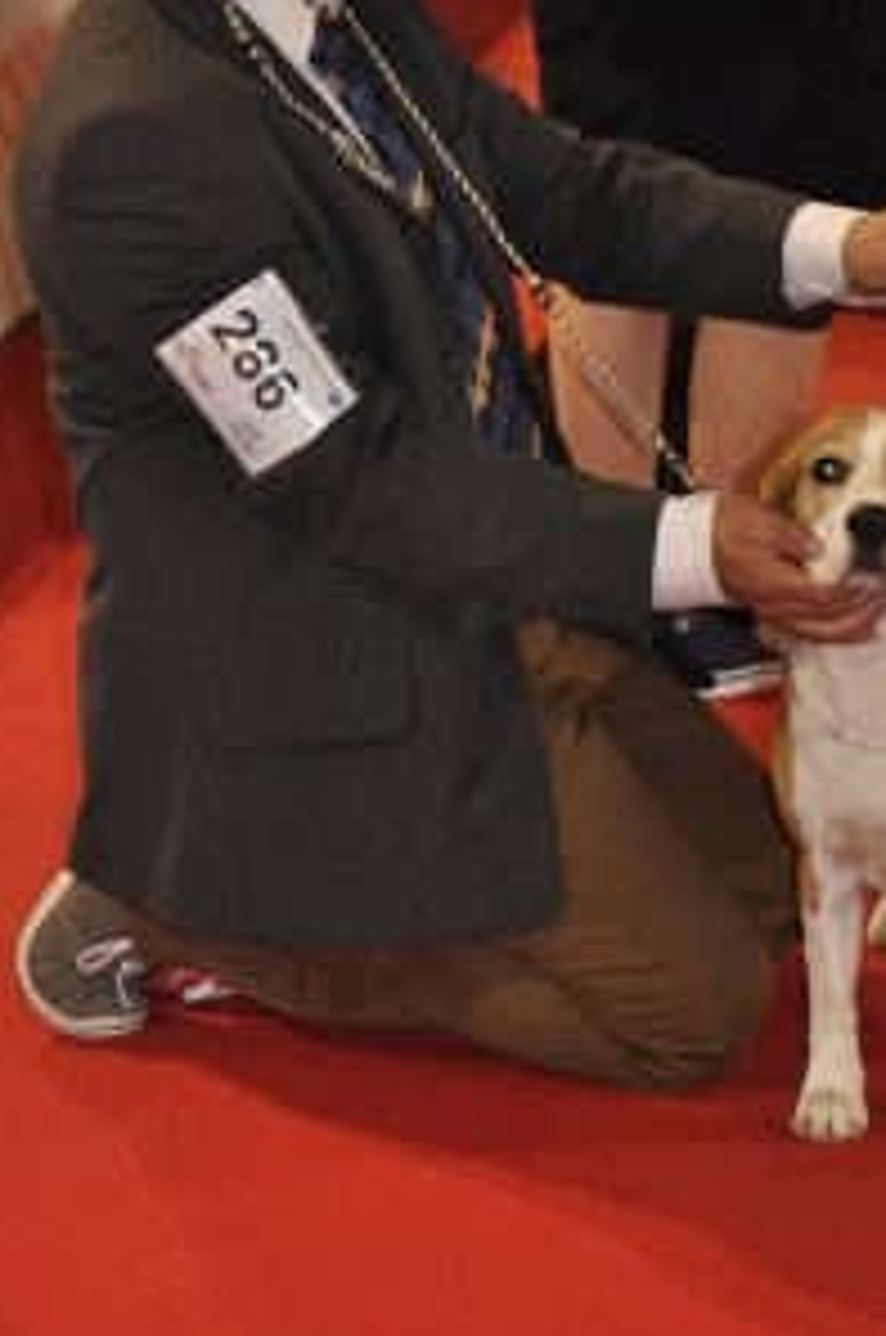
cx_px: 614
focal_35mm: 158
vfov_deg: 13.0
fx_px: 5846
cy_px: 531
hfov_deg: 8.7
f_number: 4.2
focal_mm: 65
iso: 800
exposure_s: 1/60
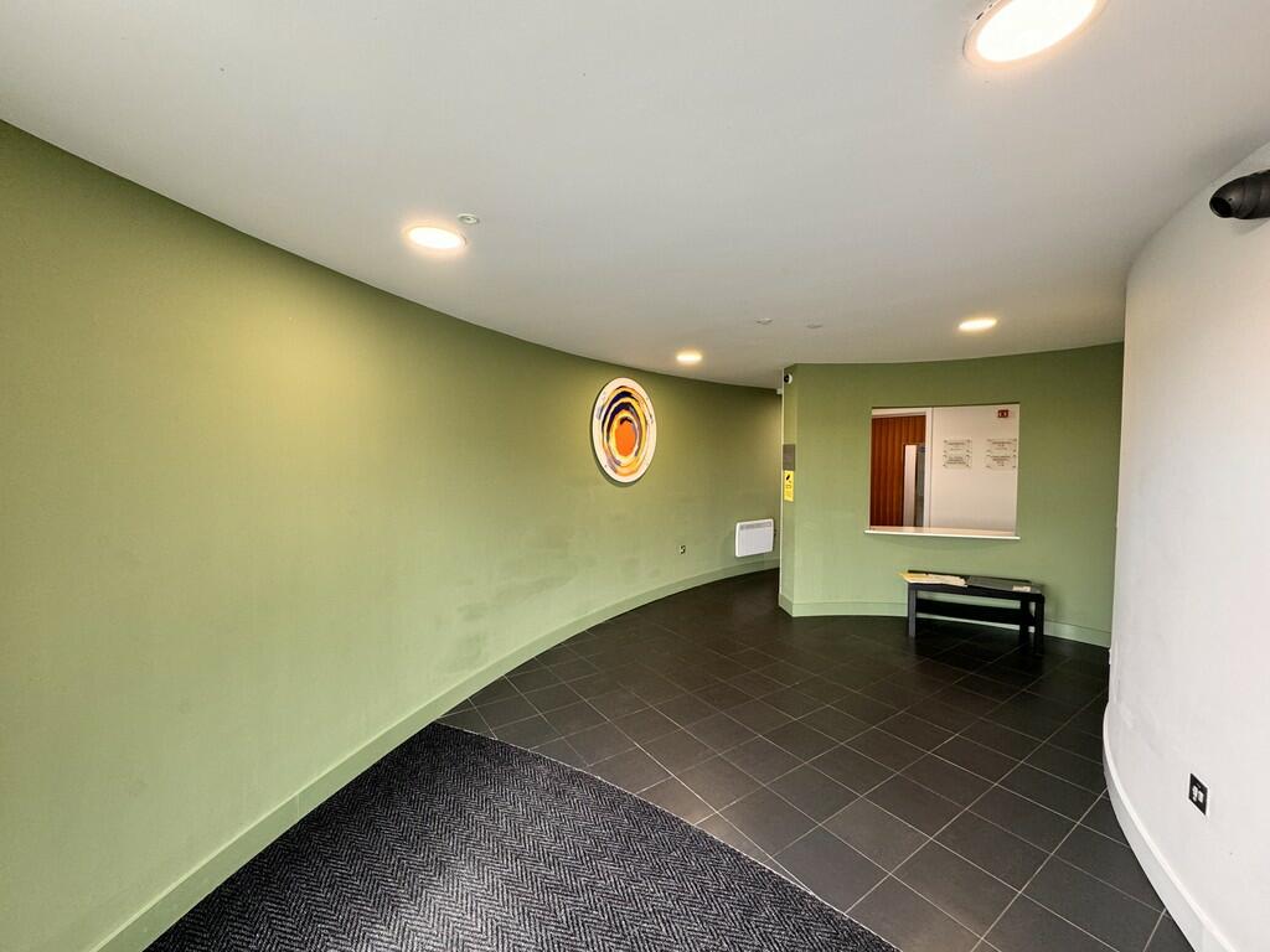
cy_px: 476
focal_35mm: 14
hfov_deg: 102.1
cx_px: 635
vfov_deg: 85.7
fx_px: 514
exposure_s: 1/99
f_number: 2.2
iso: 160
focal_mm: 2.22
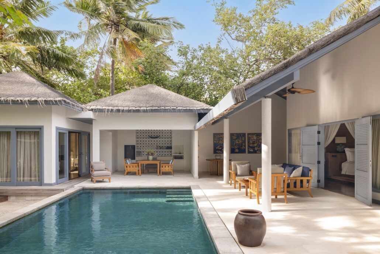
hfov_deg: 69.4
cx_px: 190
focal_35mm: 26
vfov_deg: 49.6
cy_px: 127
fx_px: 275
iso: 200
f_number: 11
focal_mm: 26
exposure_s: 1/20
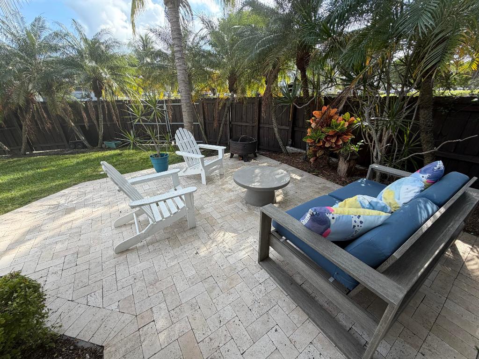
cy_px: 180
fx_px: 194
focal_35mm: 14
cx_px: 240
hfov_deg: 102.1
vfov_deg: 85.7
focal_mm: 2.22
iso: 50
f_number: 2.2
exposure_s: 1/400
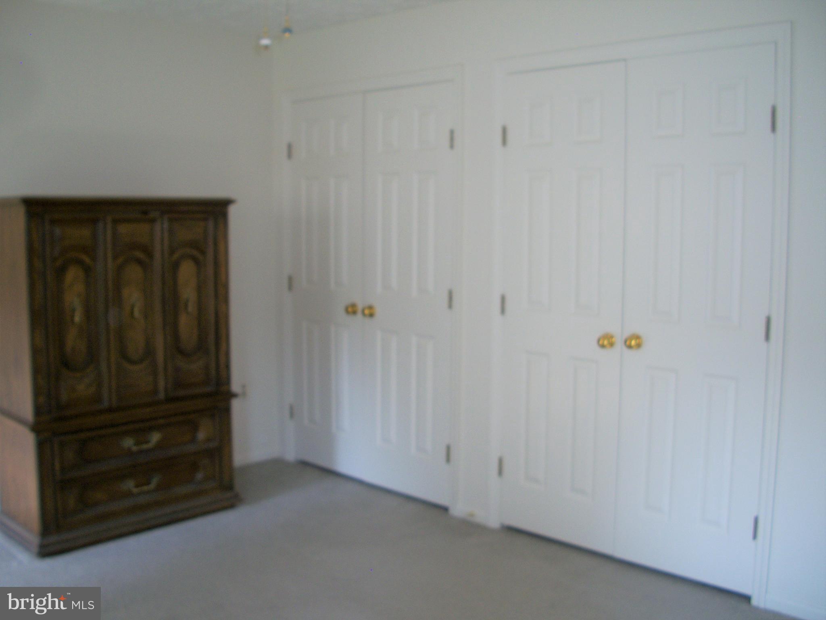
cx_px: 413
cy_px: 310
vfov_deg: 40.7
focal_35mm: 35
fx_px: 835
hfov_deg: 52.6
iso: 80
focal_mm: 6.3
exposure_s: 1/30
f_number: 3.1
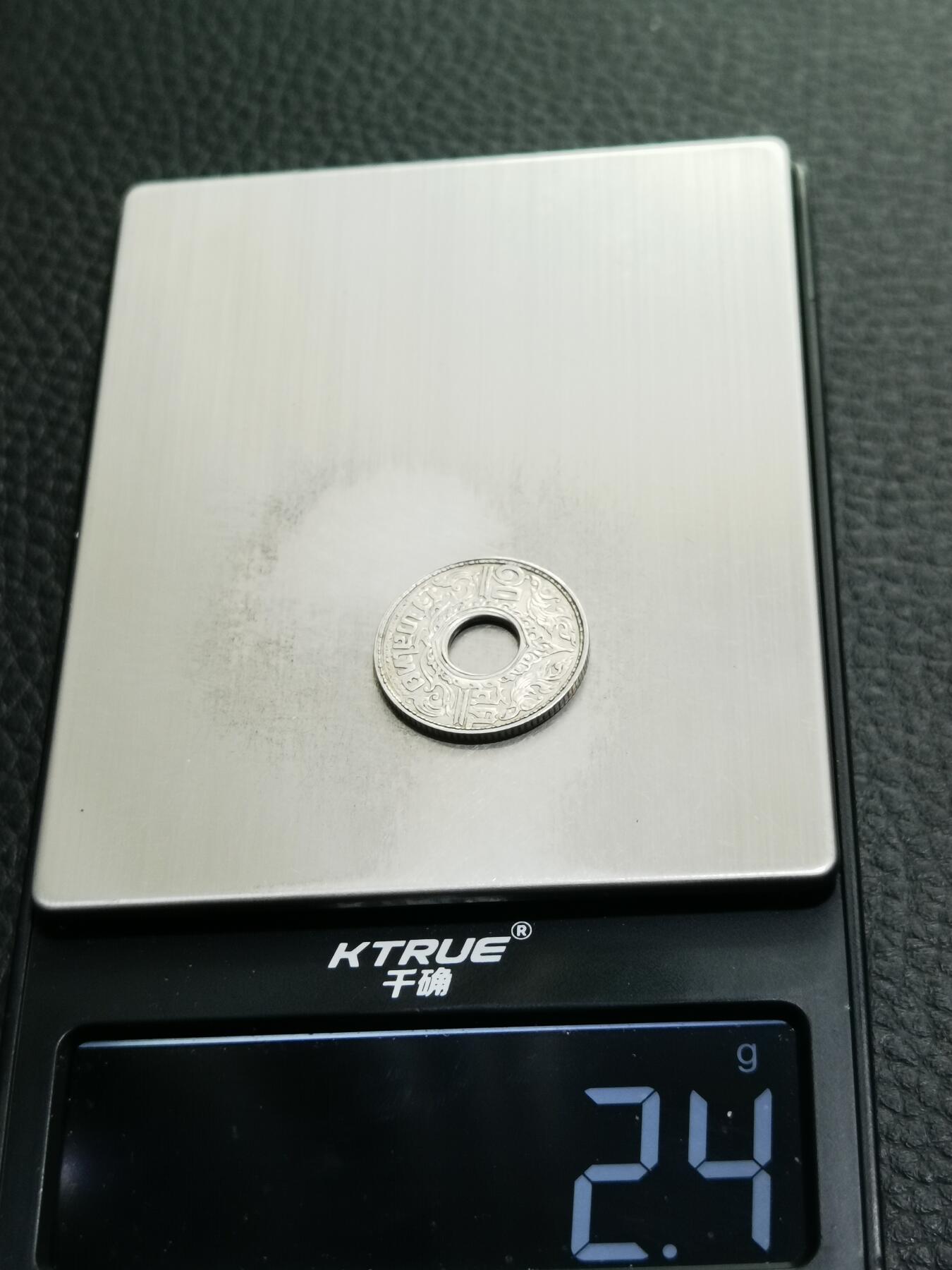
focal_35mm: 63
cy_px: 635
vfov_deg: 30.7
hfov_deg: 23.3
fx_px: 2310
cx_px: 476
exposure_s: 1/100
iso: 125
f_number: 1.9
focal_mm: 6.67
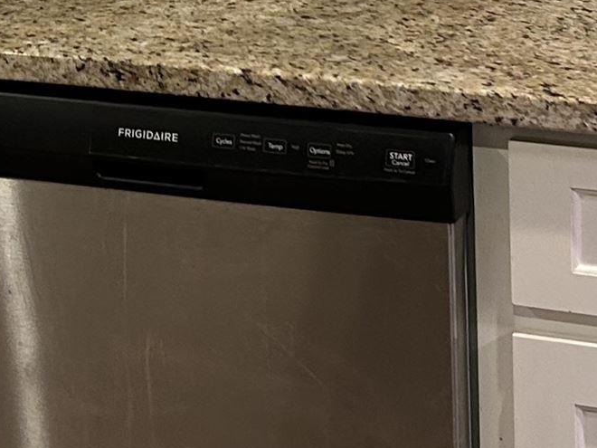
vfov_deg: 11.7
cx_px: 136
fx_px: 2087
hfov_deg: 16.2
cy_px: -222
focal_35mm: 121
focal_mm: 5.7
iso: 160
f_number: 1.5
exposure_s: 1/60
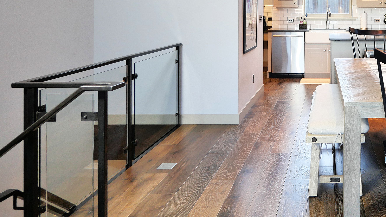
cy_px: 1
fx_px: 379
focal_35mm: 37
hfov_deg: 49.5
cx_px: 329
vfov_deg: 29.9
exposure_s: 1/40
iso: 800
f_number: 1.7
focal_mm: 9
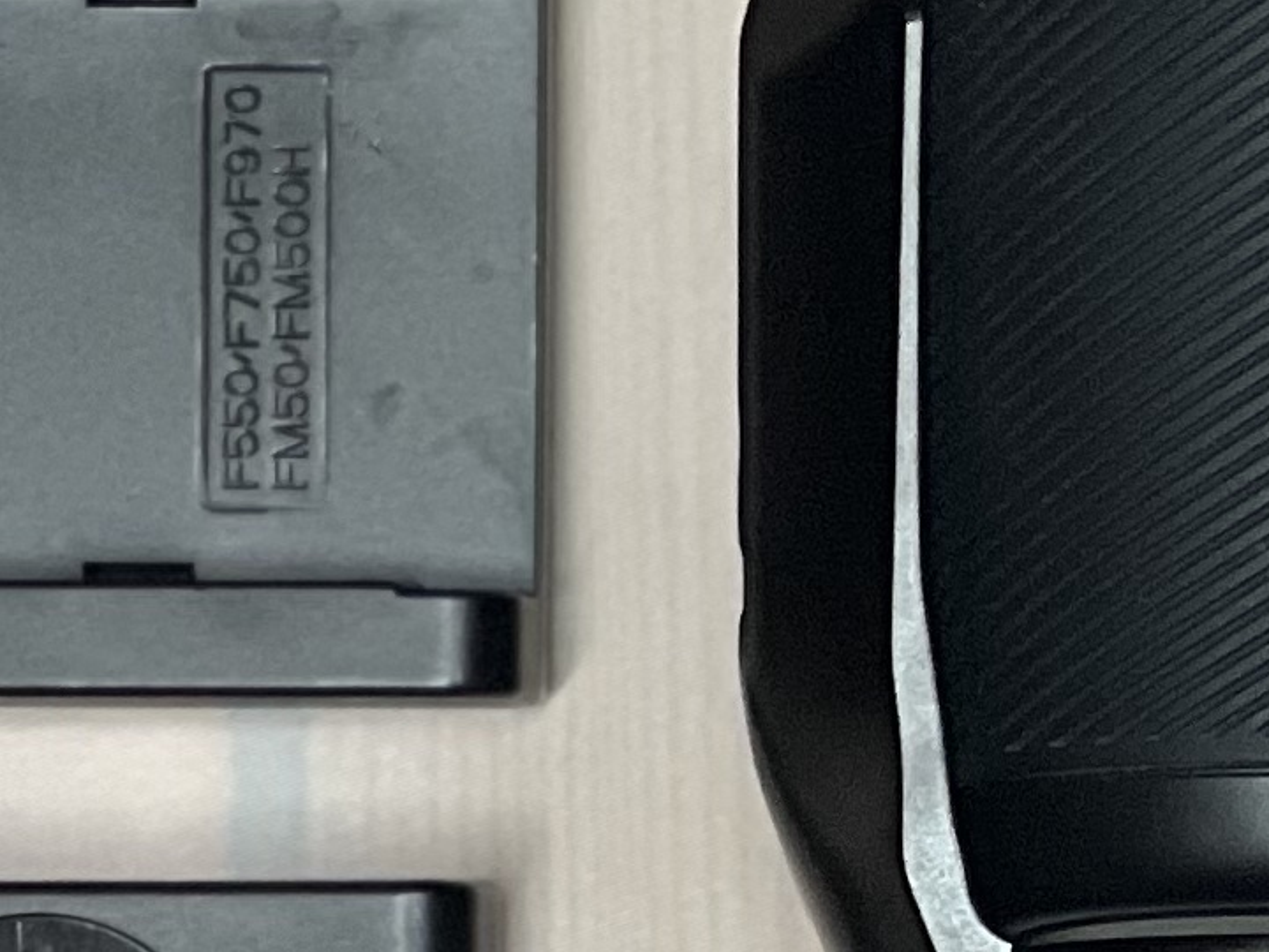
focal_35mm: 431
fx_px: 15800
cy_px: 712
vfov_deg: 3.4
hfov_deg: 4.5
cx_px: 2693
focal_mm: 9
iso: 200
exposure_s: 1/33
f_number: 2.8
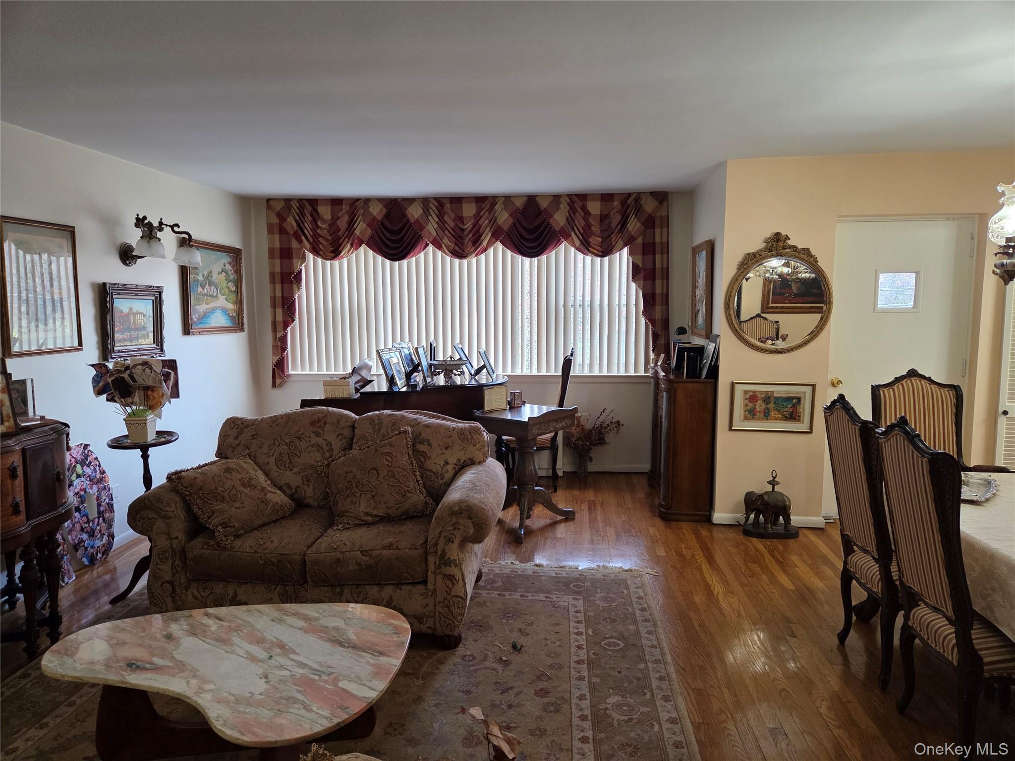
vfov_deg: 58.9
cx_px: 508
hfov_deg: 73.9
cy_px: 380
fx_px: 674
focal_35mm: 23
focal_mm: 5.4
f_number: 1.8
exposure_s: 1/120
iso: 320
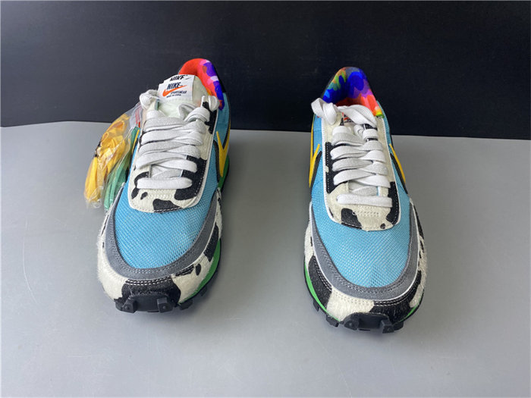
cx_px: 266
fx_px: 399
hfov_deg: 67.3
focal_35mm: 26
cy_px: 199
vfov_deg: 53.1
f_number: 1.8
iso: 125
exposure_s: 1/100
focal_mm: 4.25
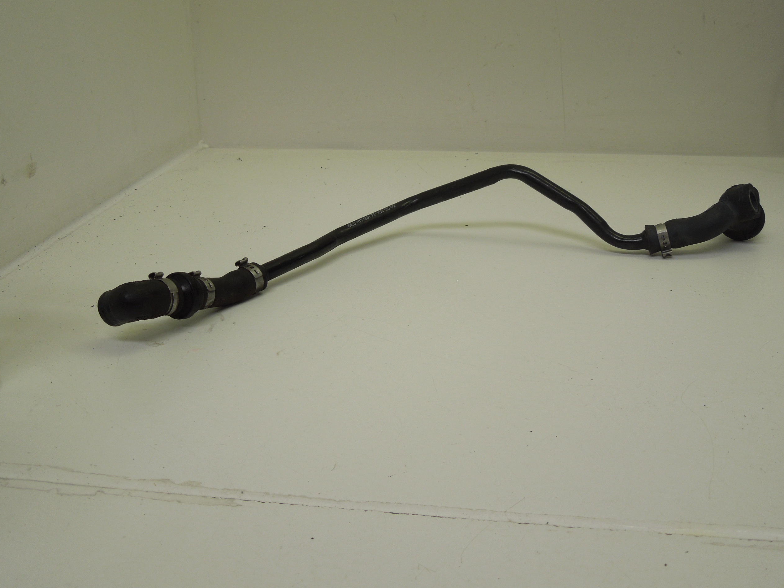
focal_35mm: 44
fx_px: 997
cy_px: 291
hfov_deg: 42.9
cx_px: 397
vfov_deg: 32.9
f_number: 3.9
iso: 125
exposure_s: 1/50
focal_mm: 7.8
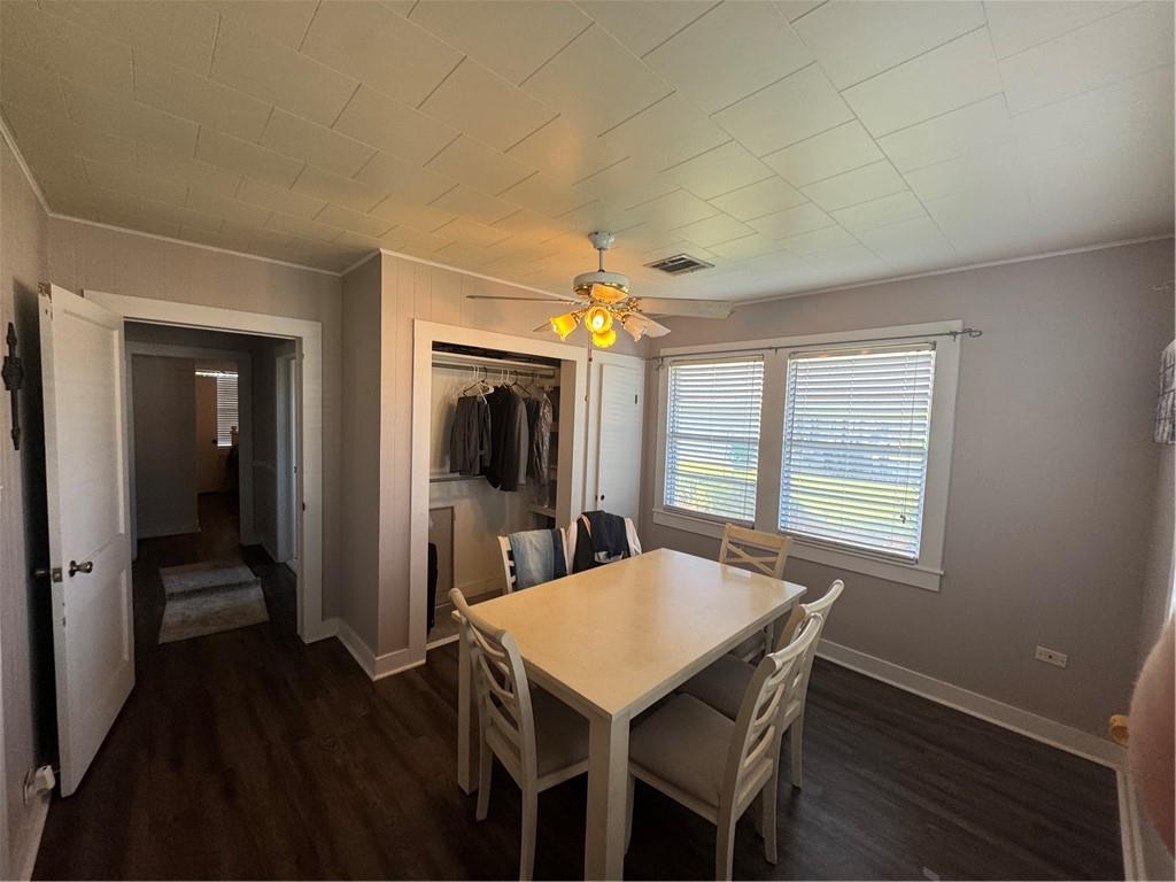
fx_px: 476
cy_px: 441
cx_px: 588
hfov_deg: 102.1
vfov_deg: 85.7
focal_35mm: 14
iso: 160
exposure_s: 1/120
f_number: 2.2
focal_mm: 2.22
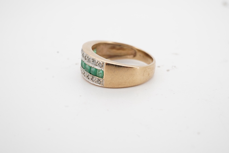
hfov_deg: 43.6
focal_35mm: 45
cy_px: 76
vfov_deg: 29.9
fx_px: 286
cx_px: 114
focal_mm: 30
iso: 250
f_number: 22
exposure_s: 1/125
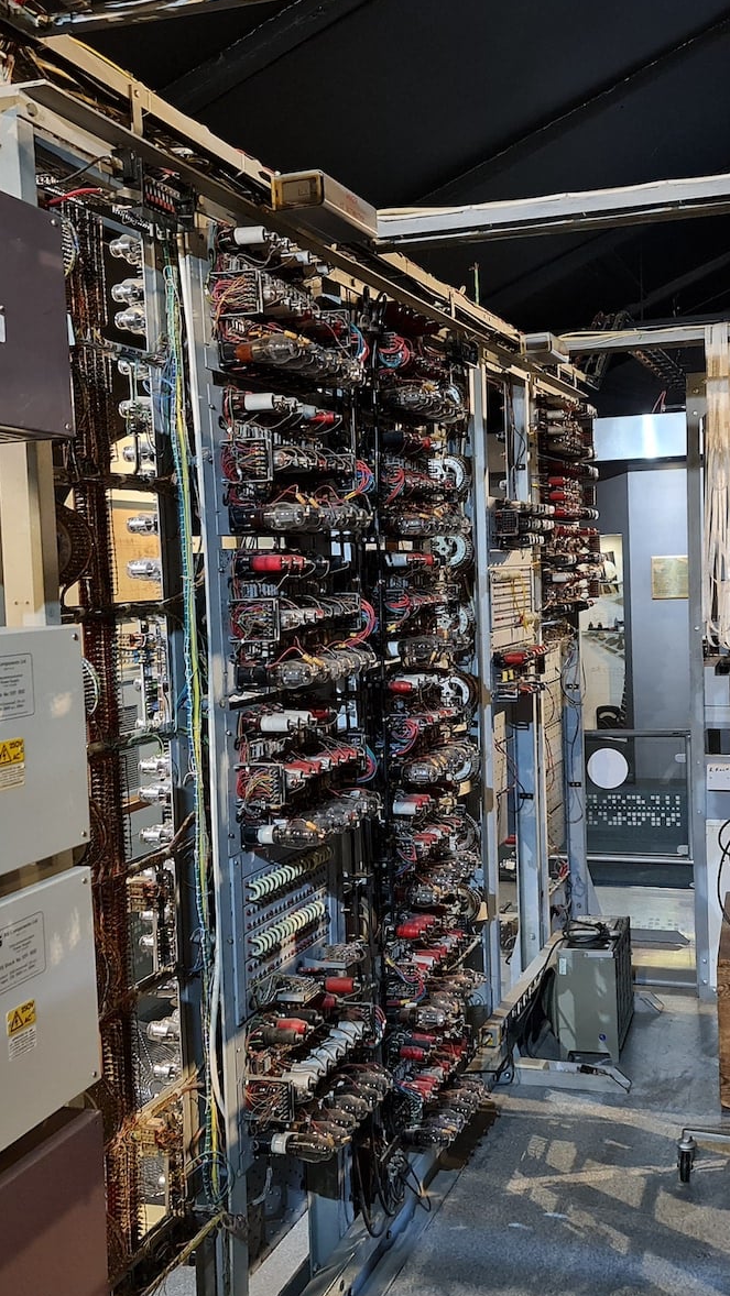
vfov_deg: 54.0
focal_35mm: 37
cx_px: 422
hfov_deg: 31.9
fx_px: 1273
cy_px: 649
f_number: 1.8
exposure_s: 1/50
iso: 500
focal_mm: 7
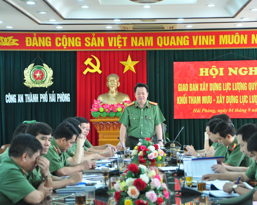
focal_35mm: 106
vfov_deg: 14.5
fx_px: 806
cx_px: 142
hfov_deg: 18.1
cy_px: 102
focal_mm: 62
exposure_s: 1/40
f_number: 5.3
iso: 800
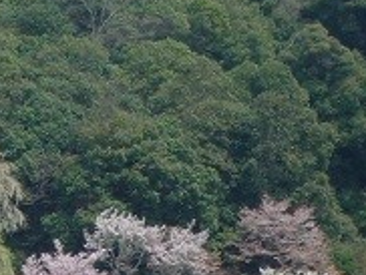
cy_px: 335
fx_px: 4881
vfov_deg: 3.2
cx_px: 24
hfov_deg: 4.3
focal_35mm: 461
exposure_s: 1/320
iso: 100
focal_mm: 17.3
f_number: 5.6
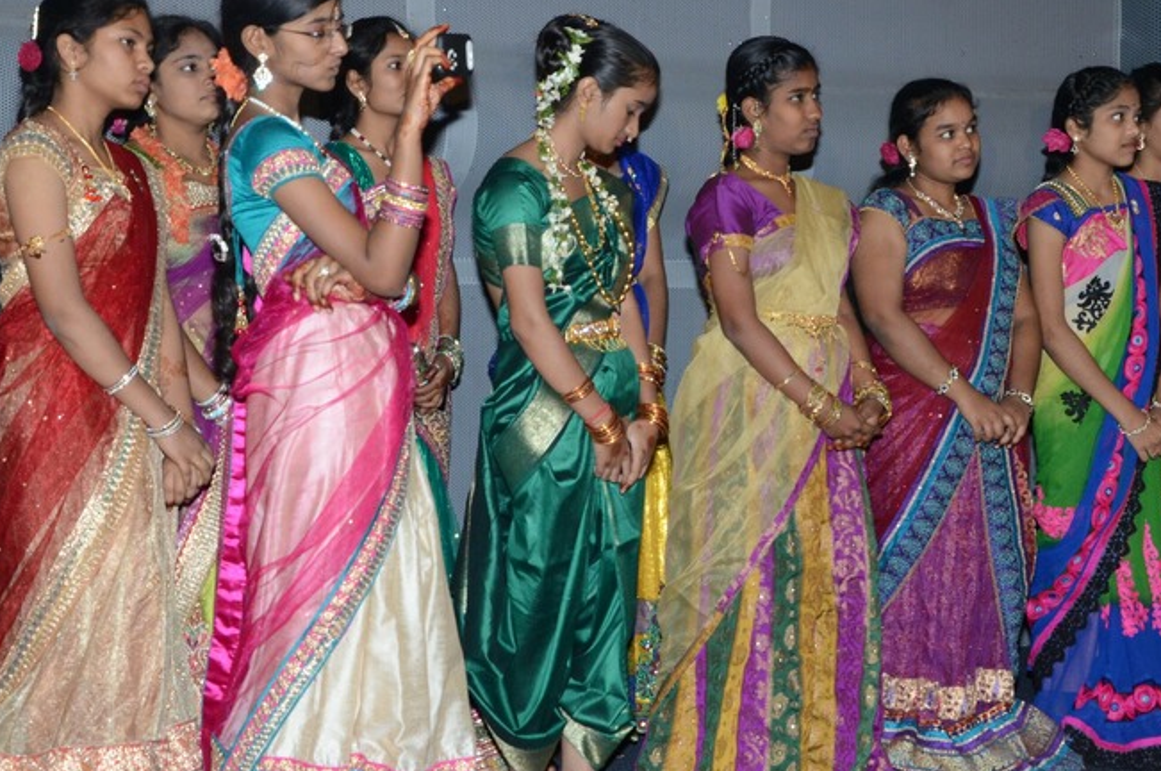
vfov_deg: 19.4
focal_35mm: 70
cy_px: 373
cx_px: 628
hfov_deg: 28.9
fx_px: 2254
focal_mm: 38
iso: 1250
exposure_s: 1/60
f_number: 8
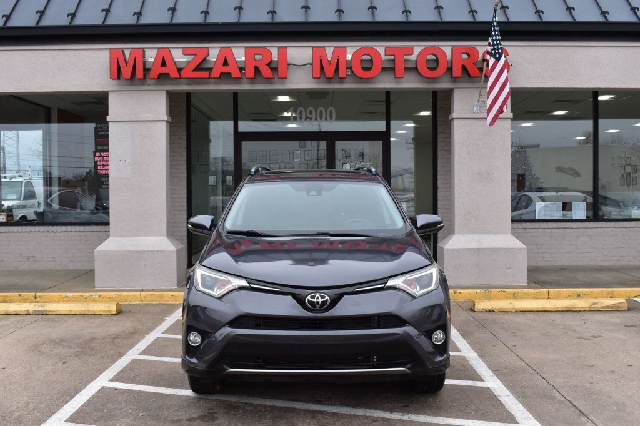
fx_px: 693
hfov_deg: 49.6
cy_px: 213
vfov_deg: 34.2
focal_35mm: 39
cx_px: 320
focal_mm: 26
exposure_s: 1/125
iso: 400
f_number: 9
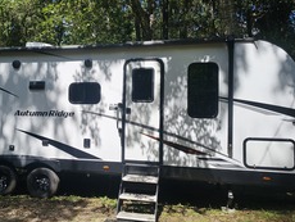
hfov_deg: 51.7
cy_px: 110
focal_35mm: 35
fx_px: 299
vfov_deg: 40.8
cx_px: 100
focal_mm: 6.3
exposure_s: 1/657
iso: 10
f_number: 1.7
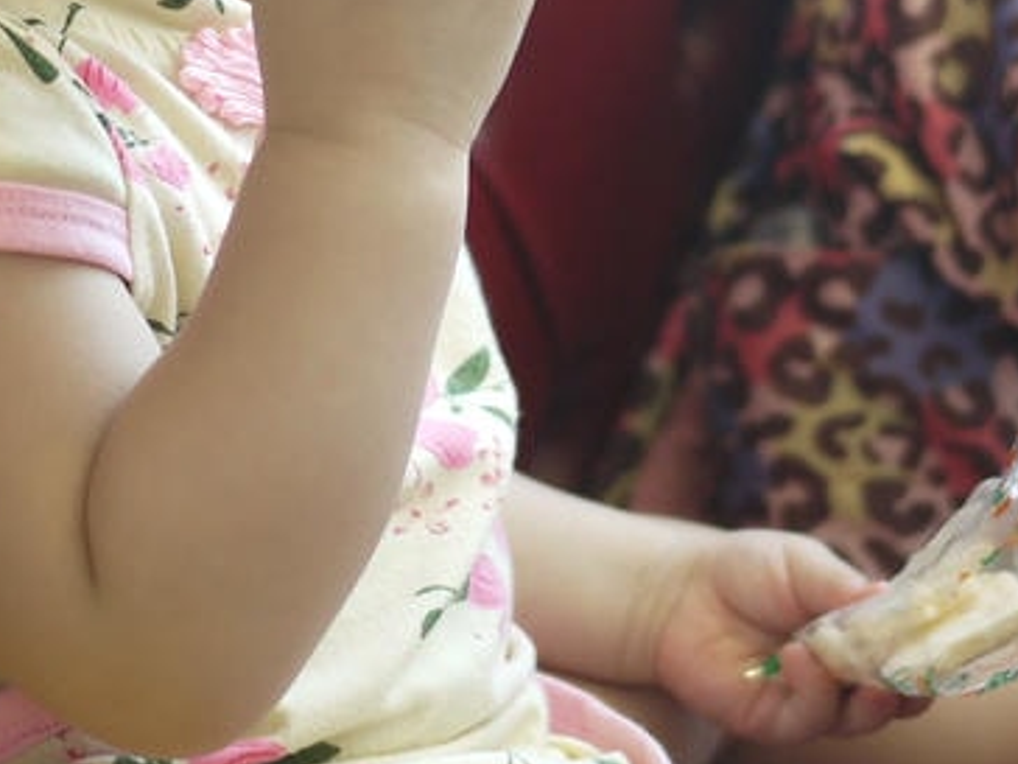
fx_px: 3882
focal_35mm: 132
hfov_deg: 14.9
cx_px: 559
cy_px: 123
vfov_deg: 11.2
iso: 160
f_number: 1.7
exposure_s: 1/100
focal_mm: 20
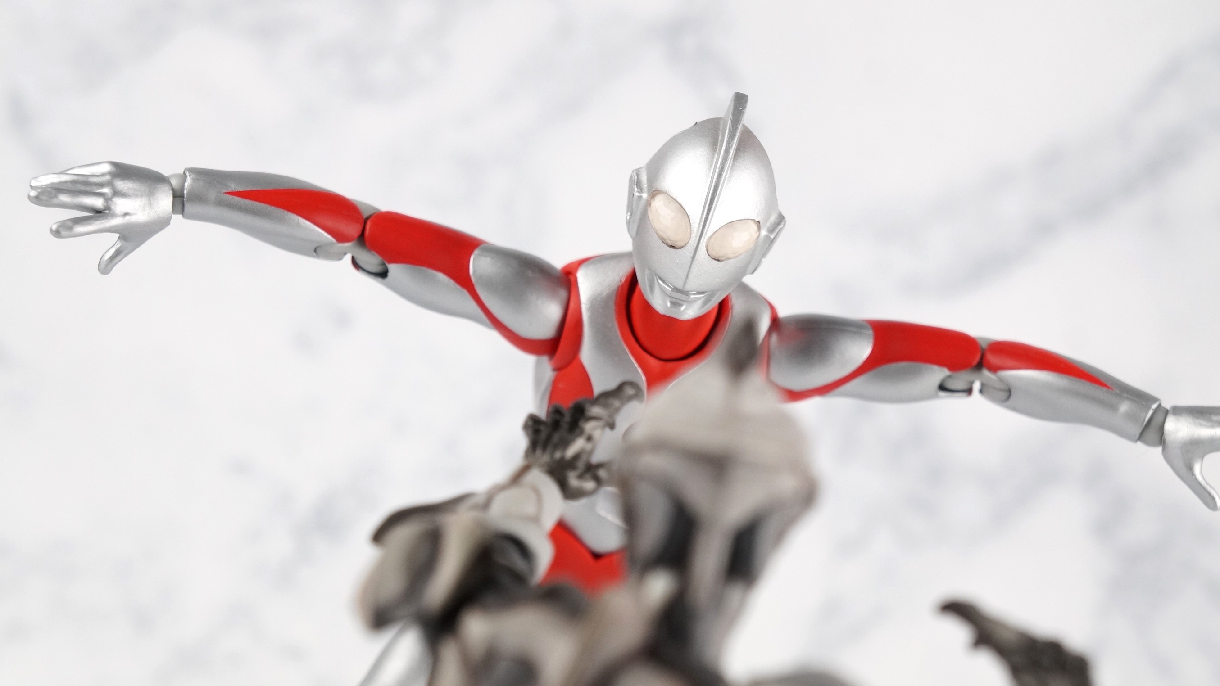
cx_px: 611
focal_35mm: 73
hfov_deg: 29.0
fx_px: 2362
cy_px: 369
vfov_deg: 16.5
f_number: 7.1
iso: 800
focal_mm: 46
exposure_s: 1/160
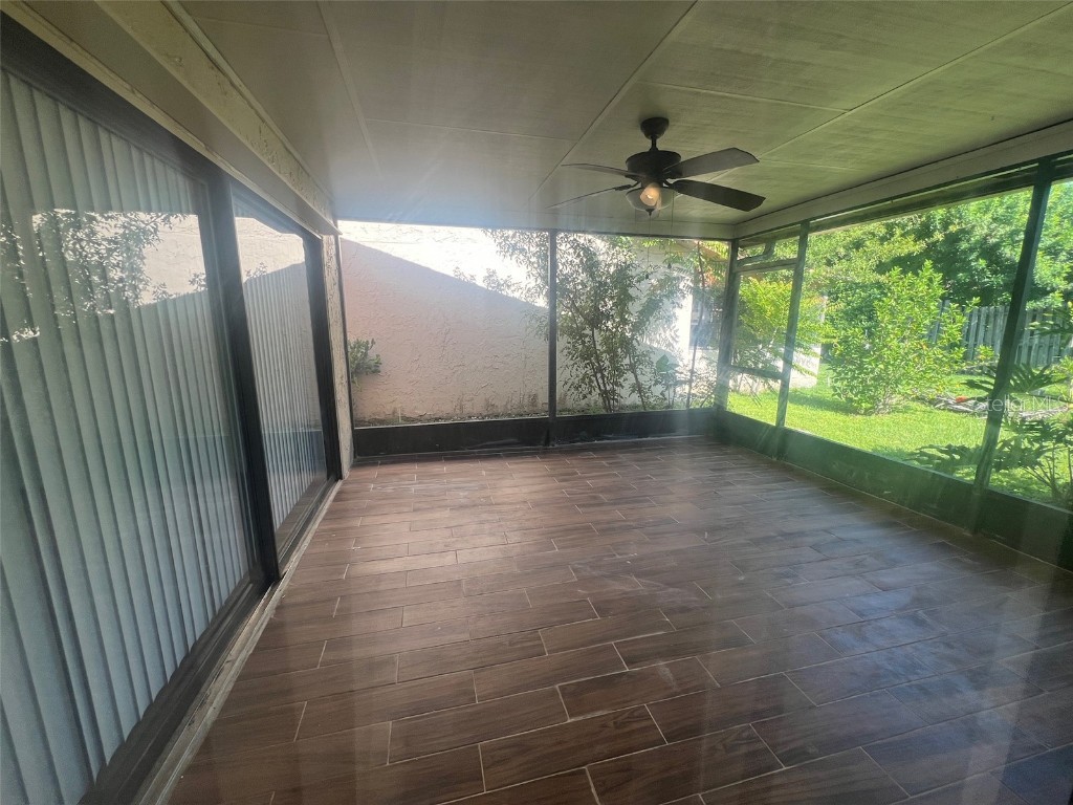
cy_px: 402
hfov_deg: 106.2
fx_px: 403
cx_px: 536
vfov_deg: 89.9
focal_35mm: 13
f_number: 1.8
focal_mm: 1.57
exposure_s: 1/128
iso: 32
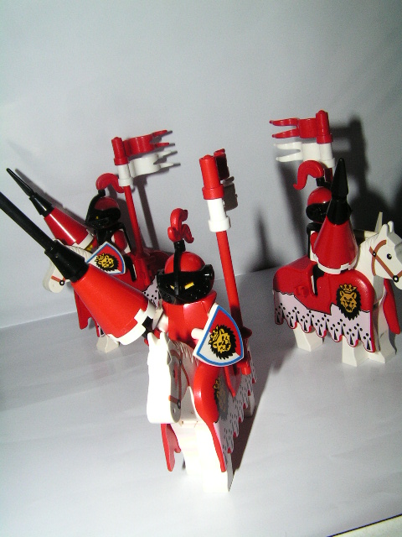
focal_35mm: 38
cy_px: 268
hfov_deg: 37.7
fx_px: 588
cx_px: 201
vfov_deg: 49.0
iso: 100
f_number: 8
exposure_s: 1/1000
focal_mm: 6.3
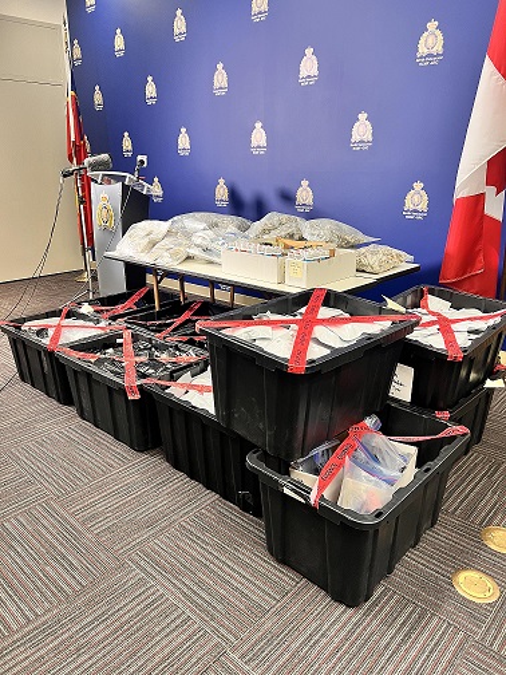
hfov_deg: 53.1
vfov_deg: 67.3
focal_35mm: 26
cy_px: 338
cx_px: 253
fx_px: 507
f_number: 1.5
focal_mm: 5.7
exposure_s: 1/60
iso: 125
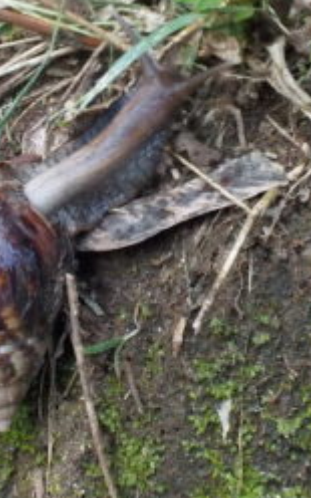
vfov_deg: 19.8
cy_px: 201
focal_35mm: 105
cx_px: 79
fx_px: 1424
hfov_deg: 12.4
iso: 800
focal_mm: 9.7
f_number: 5.3
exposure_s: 1/100
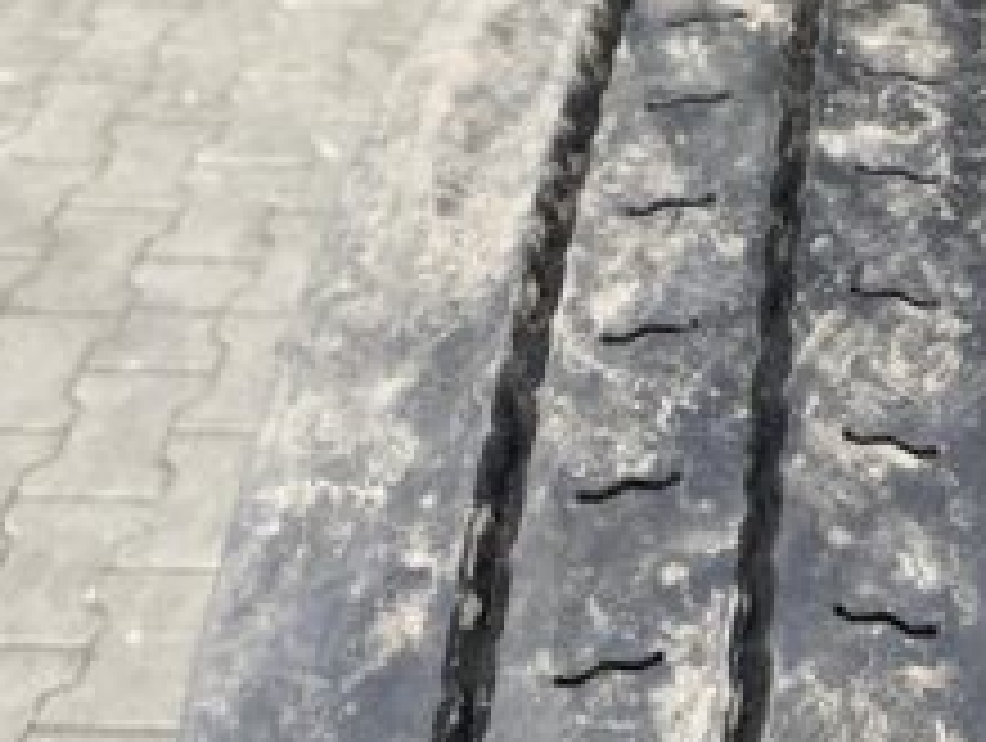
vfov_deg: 28.5
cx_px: 918
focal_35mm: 51
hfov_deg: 34.9
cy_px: 492
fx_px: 1455
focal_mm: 4.25
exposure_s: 1/100
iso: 50
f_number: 1.8
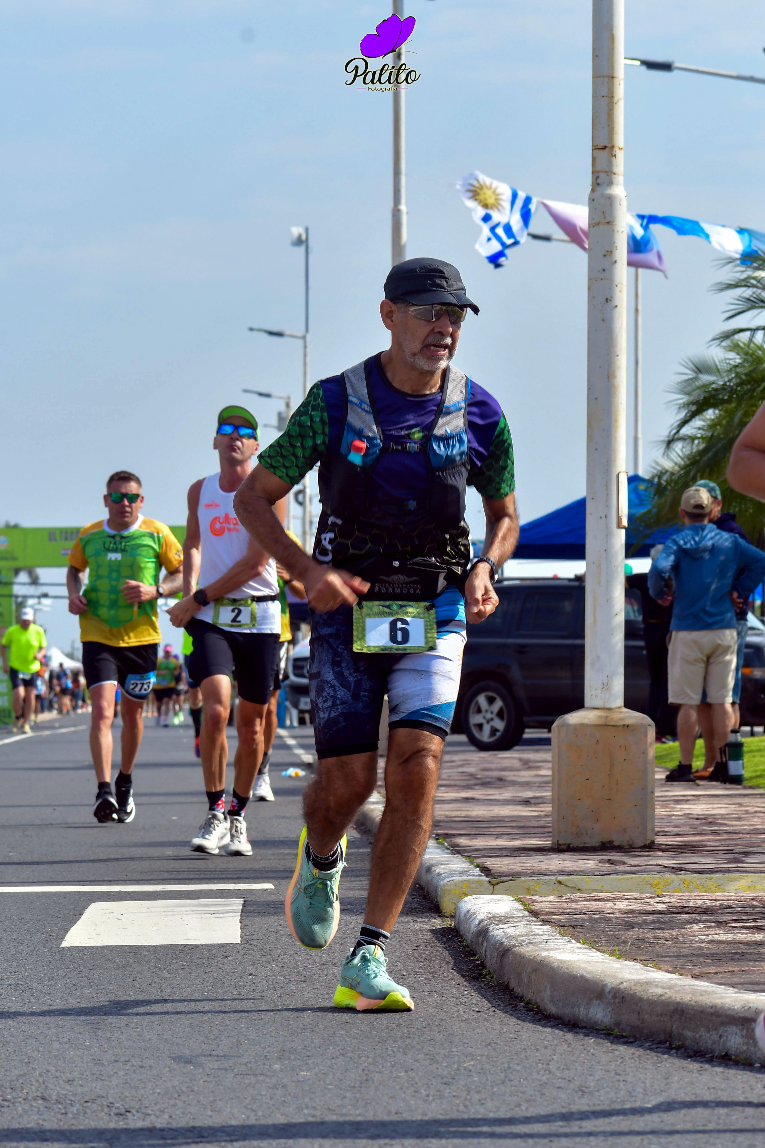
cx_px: 382
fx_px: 5259
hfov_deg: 8.3
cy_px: 574
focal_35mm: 165
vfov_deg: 12.5
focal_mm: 110
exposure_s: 1/160
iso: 100
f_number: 10
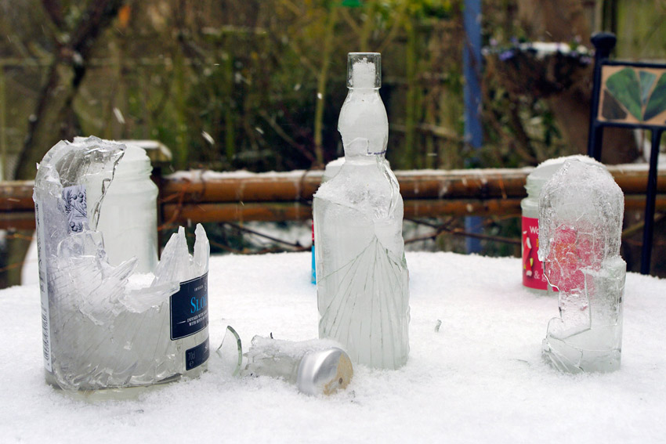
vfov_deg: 25.8
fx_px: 971
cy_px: 222
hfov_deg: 37.8
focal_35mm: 52
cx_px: 333
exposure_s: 1/125
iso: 200
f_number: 8
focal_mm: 35
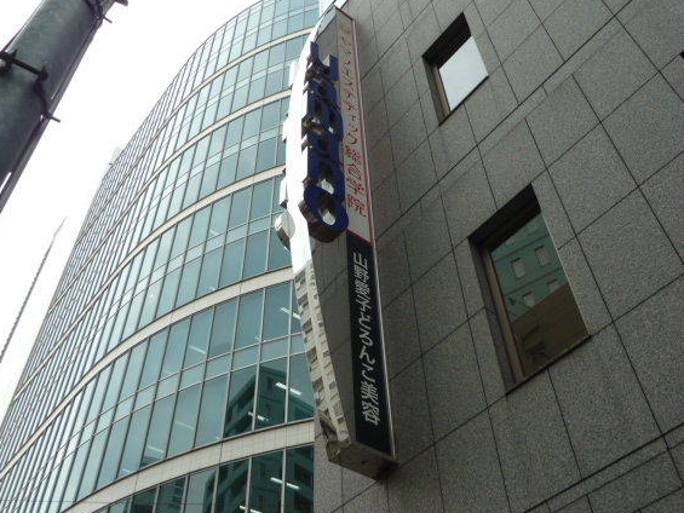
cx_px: 361
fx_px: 672
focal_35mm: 34
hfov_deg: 53.9
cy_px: 237
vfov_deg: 41.8
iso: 80
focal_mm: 5
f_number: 4
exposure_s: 1/160
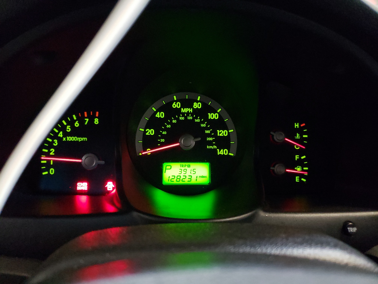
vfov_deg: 53.1
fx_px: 284
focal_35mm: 26
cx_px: 189
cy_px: 142
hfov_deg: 67.3
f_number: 1.5
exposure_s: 1/24
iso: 665
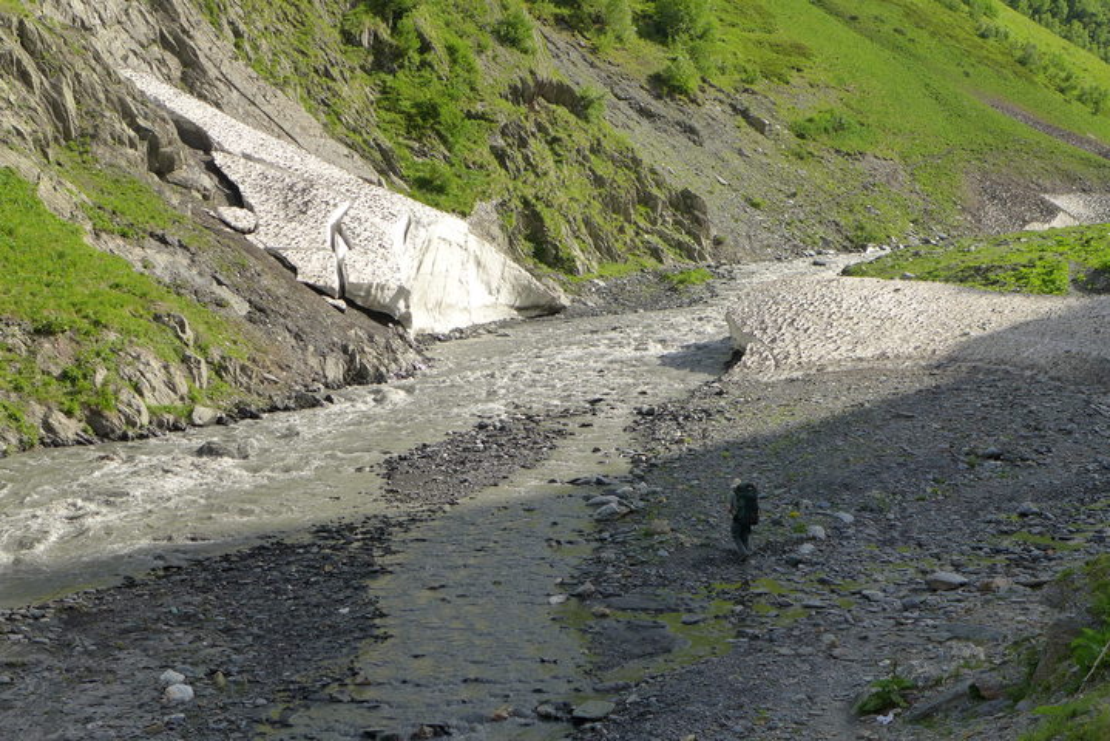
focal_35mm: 55
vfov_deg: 24.6
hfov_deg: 36.2
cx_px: 555
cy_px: 370
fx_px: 1696
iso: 125
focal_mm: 10.8
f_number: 2.8
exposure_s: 1/1300
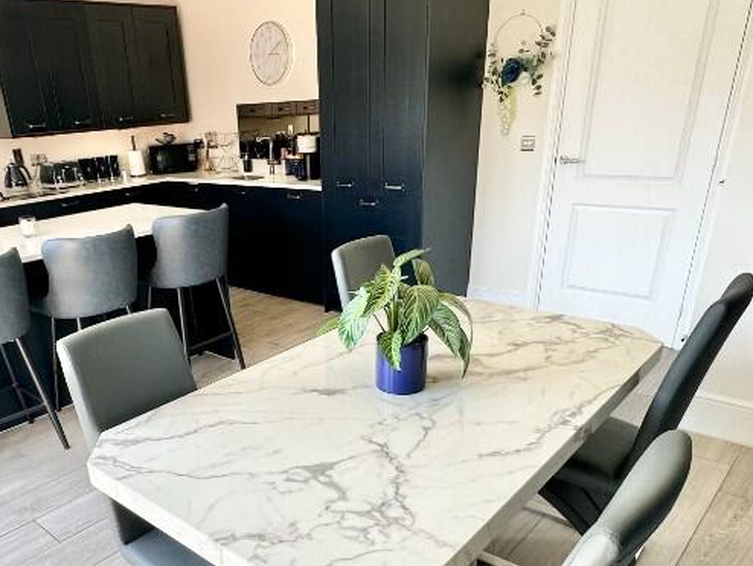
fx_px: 631
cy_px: 409
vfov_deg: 46.9
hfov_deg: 60.8
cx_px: 279
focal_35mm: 29
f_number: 2.2
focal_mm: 2.22
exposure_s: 1/99
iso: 64
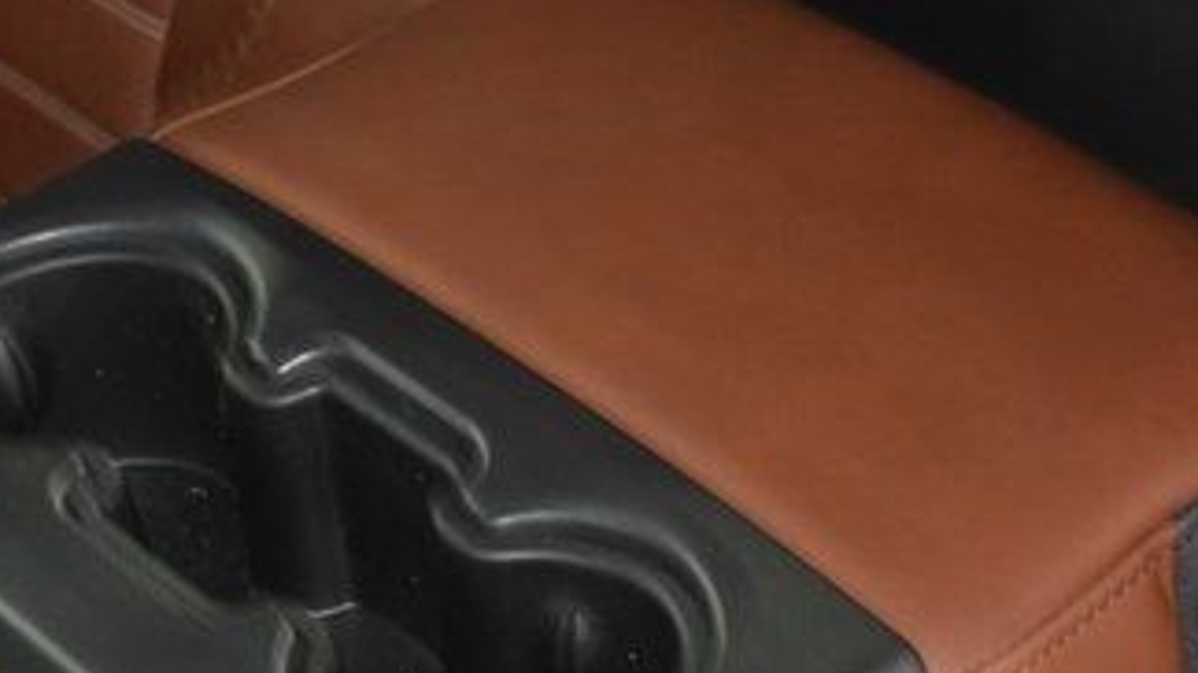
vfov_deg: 10.2
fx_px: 3747
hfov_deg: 18.2
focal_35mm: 118
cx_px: 540
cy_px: 597
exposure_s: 1/13
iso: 3200
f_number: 4.2
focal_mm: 38
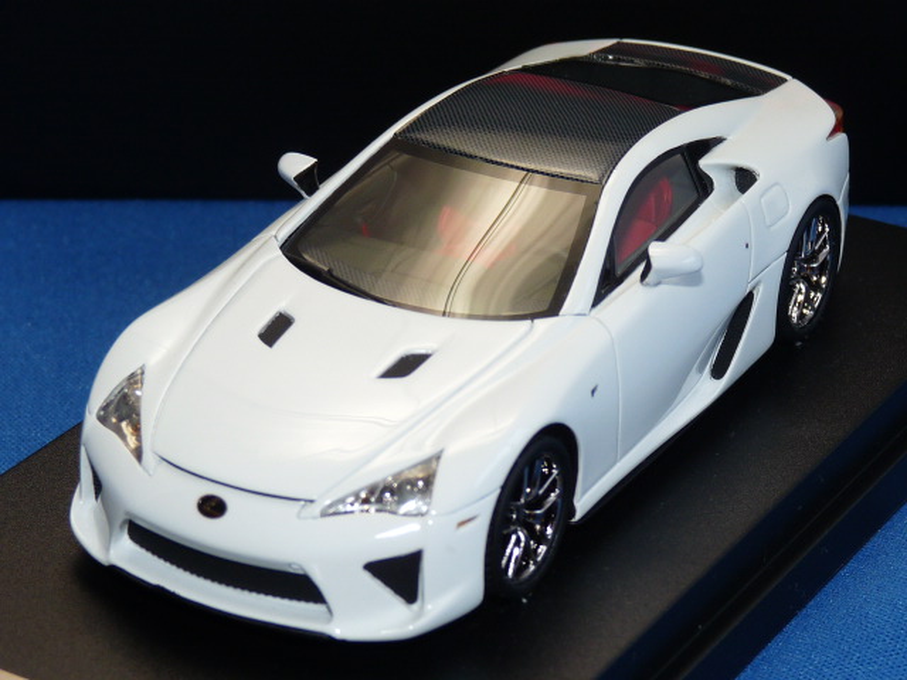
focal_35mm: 119
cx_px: 454
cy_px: 340
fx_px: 3118
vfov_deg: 12.5
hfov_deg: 16.6
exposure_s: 1/40
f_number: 3.4
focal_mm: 11.9
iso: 100
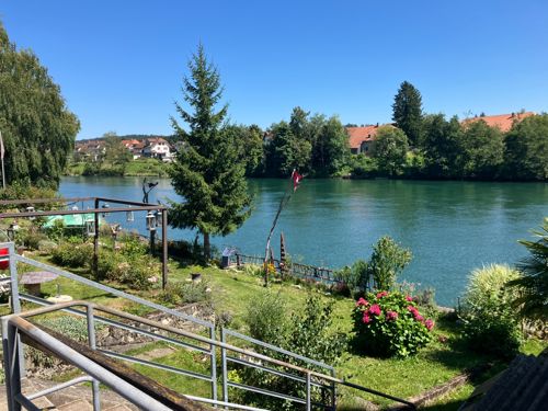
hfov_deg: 63.4
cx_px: 274
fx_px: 443
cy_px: 206
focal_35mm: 28
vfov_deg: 49.7
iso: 32
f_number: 1.8
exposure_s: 1/1215
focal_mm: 3.99
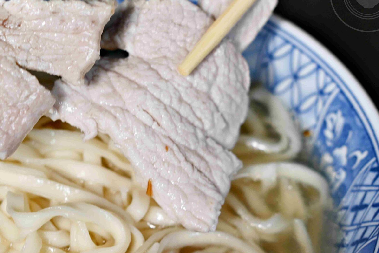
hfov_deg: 16.7
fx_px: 1284
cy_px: 154
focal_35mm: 122
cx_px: 112
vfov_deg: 11.2
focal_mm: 50
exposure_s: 1/200
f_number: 3.2
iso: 100
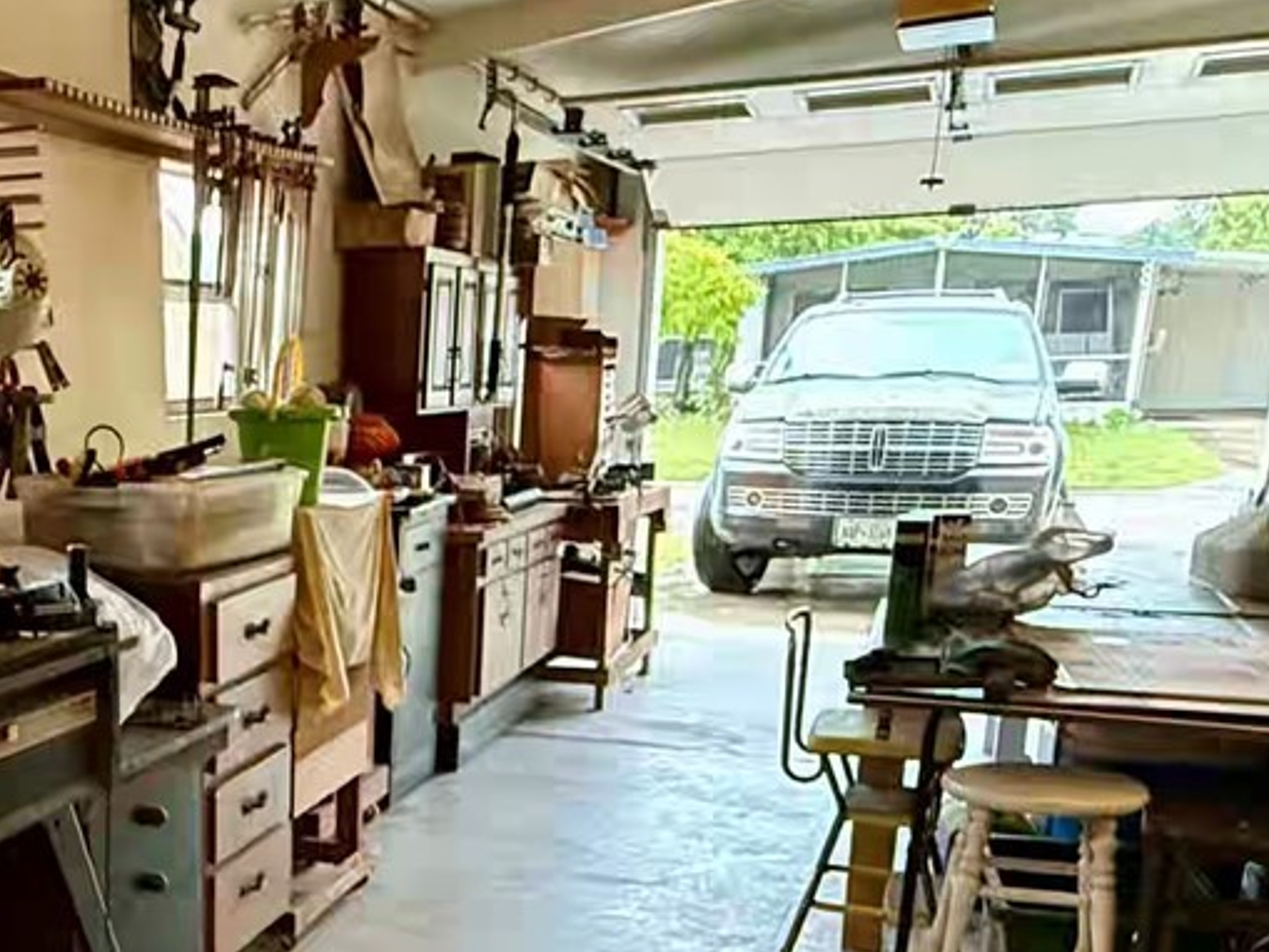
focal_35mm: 44
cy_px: 875
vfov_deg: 31.2
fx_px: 1613
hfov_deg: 40.3
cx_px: 175
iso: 640
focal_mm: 2.22
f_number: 2.2
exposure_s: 1/60
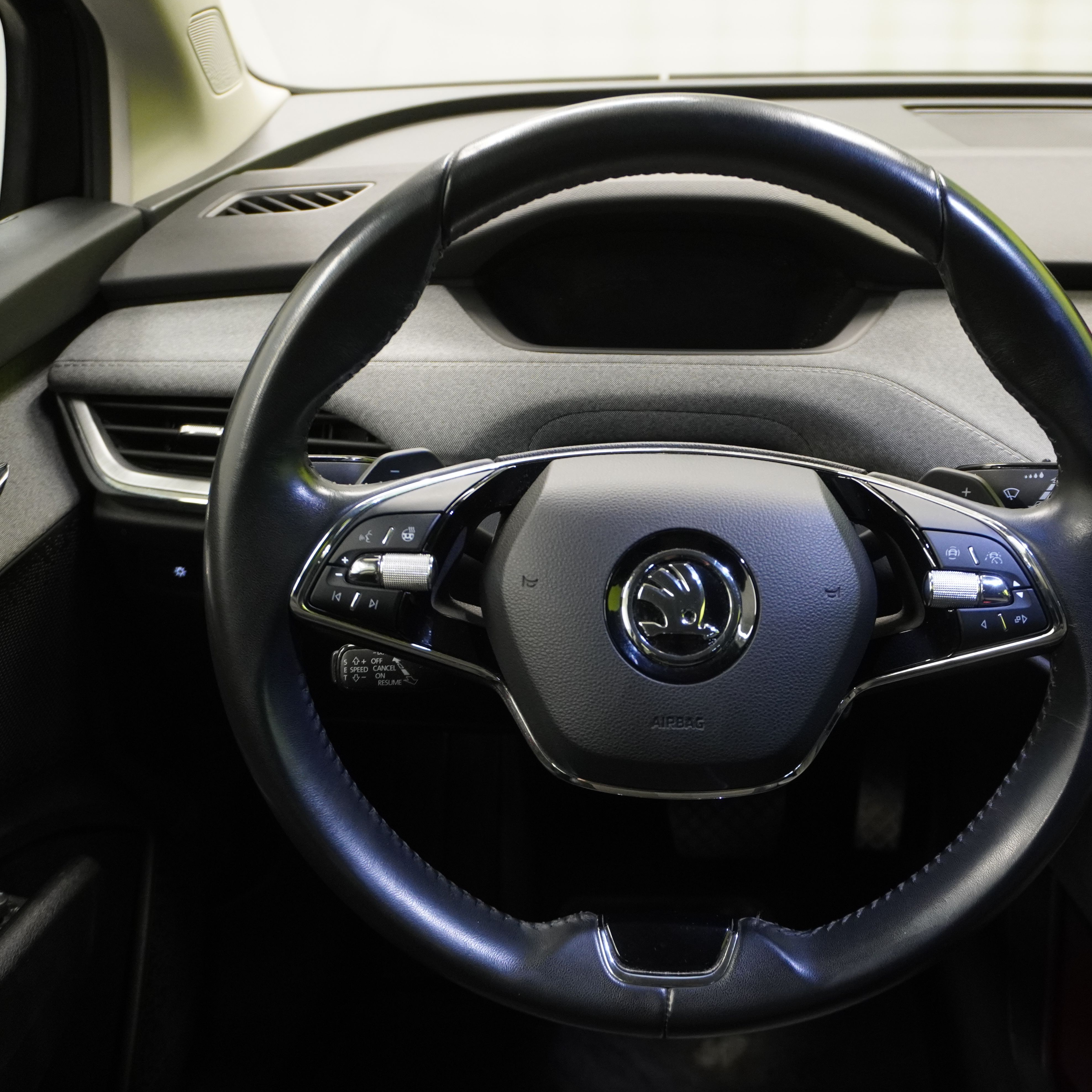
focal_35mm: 41
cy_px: 547
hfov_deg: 41.0
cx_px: 674
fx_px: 1451
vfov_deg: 41.3
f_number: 4
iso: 1600
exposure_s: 1/40
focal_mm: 21
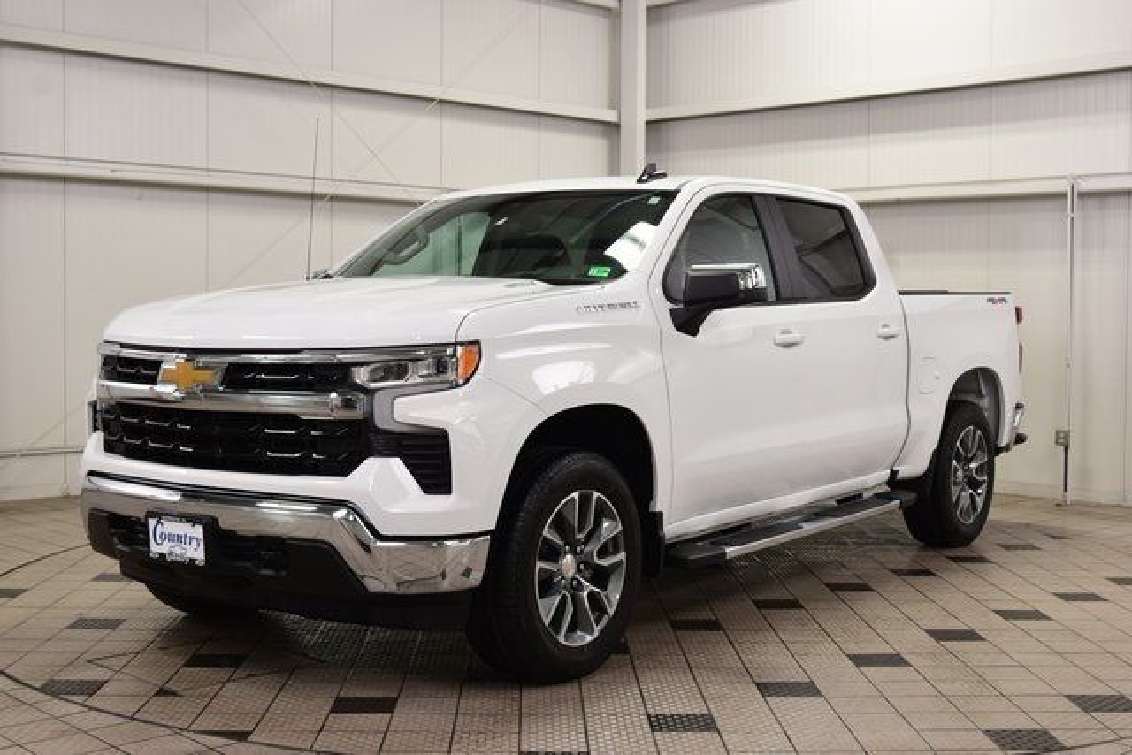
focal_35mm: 48
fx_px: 1510
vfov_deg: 28.1
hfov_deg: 41.1
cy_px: 378
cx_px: 566
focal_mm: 32
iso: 450
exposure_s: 1/30
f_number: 7.1
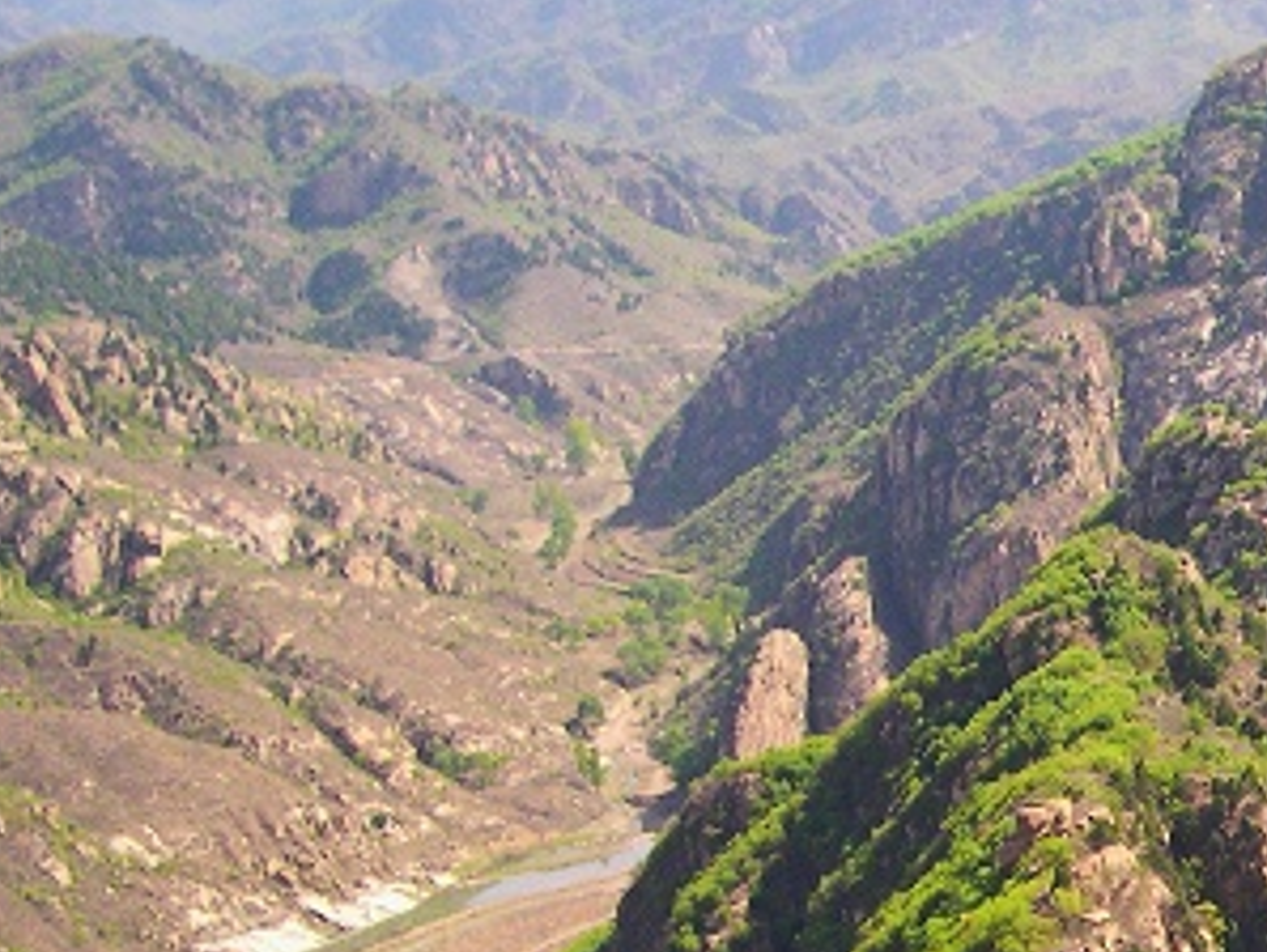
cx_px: 1641
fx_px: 3736
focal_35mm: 102
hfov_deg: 18.0
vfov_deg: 14.4
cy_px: 778
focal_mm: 8
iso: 100
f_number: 2.8
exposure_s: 1/557
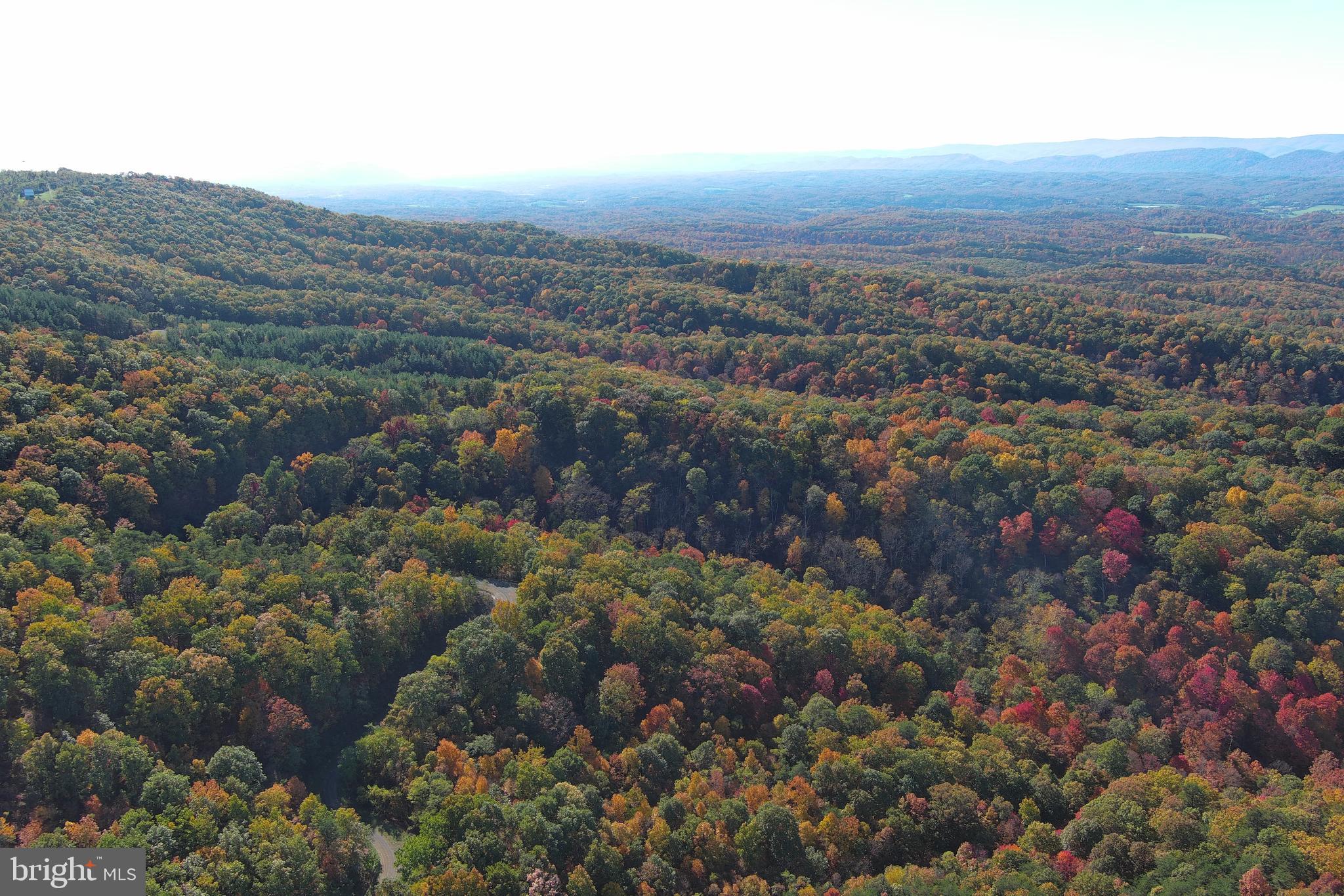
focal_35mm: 29
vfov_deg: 45.0
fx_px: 1083
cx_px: 672
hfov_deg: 63.7
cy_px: 448
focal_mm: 10.57
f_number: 2.8
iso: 100
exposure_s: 1/578
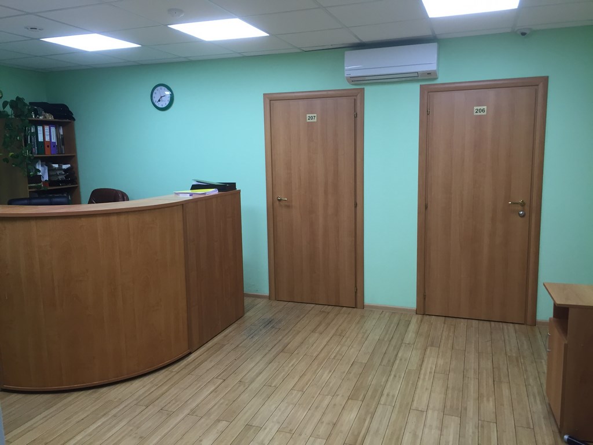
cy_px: 222
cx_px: 296
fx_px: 497
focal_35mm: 29
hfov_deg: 61.7
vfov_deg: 48.2
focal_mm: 4.15
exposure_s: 1/33
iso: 50
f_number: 2.2
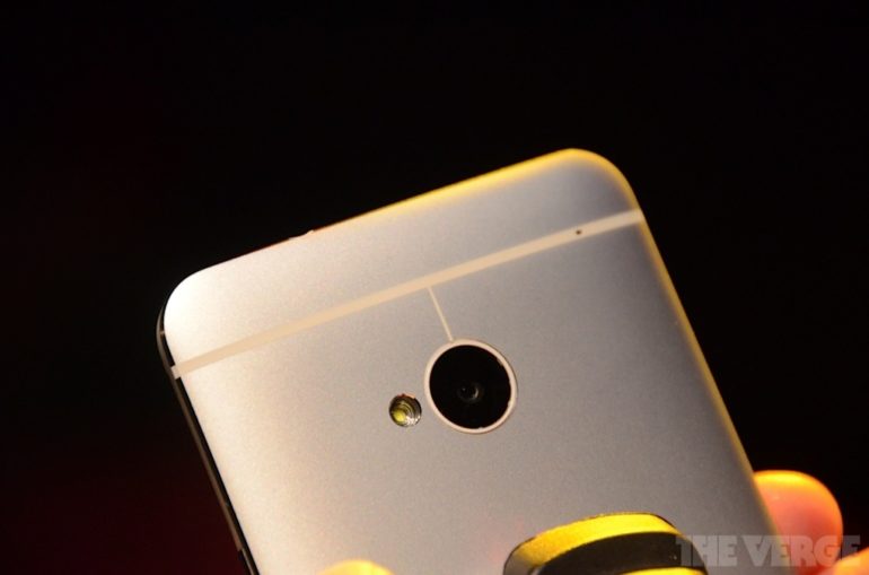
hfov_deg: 6.9
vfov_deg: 4.6
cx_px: 434
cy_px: 288
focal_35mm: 300
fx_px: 7222
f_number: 5.6
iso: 2500
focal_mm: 200
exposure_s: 1/200
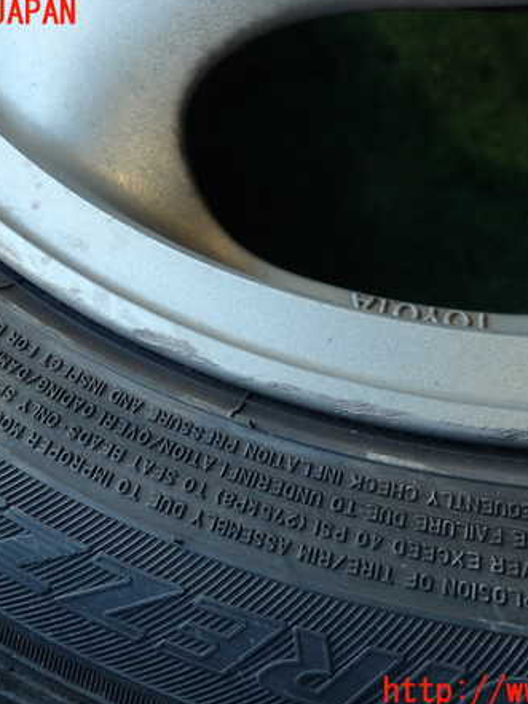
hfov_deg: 41.8
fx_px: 691
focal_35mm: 34
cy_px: 353
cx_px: 265
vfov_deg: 53.9
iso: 125
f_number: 2
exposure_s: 1/60
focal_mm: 4.5
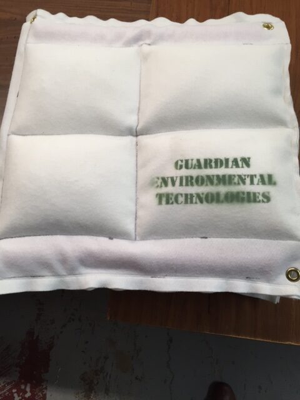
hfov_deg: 48.2
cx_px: 150
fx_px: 335
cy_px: 200
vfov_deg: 61.7
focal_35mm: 29
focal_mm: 4.15
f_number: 2.2
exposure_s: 1/30
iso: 64
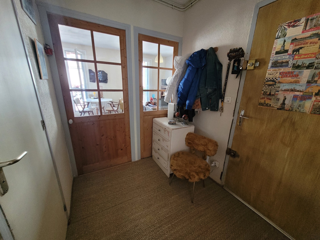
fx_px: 120
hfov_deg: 106.2
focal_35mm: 13
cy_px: 120
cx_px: 160
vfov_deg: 89.9
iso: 400
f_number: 2.2
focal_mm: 1.74
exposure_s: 1/33
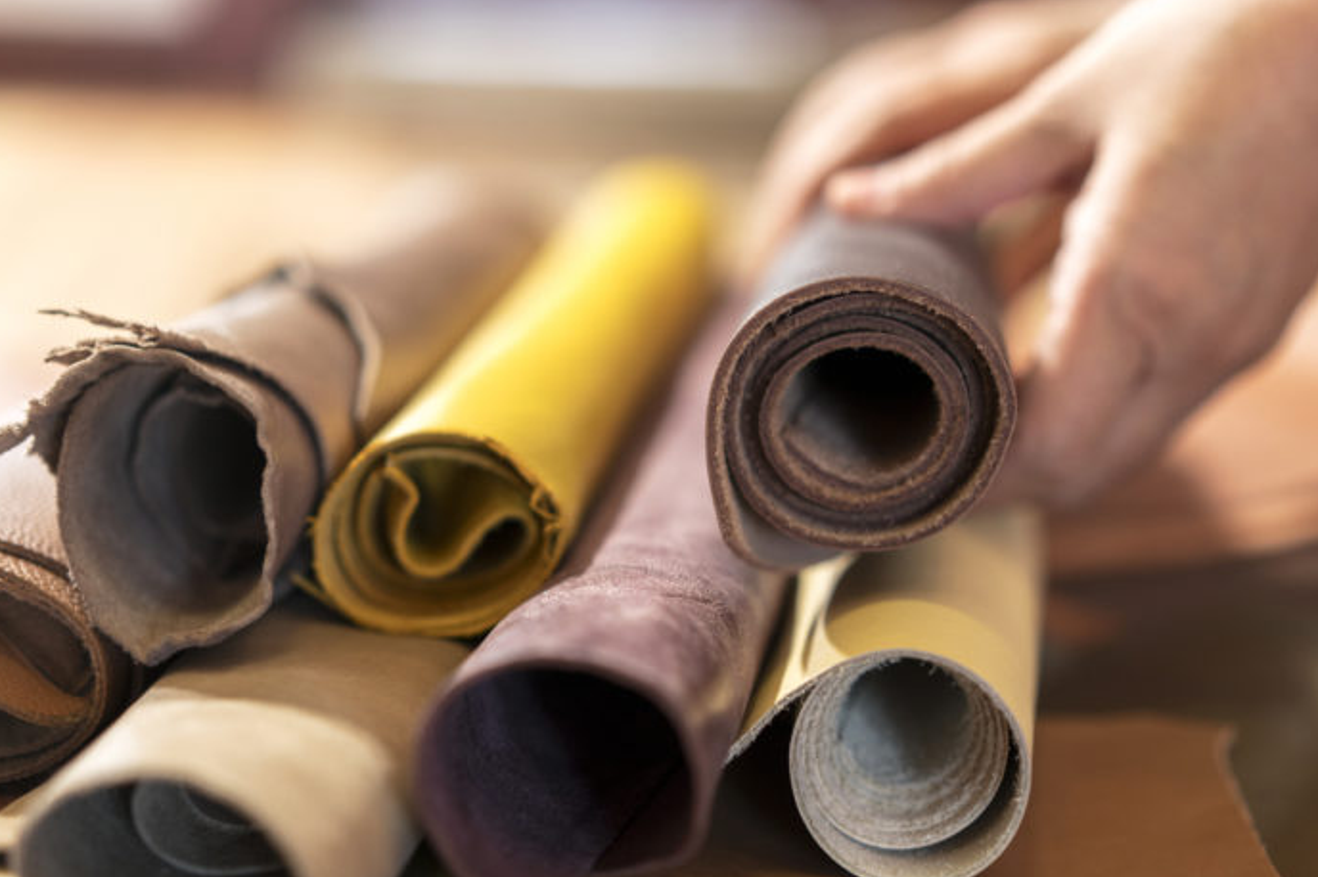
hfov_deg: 31.4
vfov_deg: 21.2
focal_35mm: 64
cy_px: 457
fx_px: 2342
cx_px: 759
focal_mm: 55
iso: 800
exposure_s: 1/60
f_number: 2.2
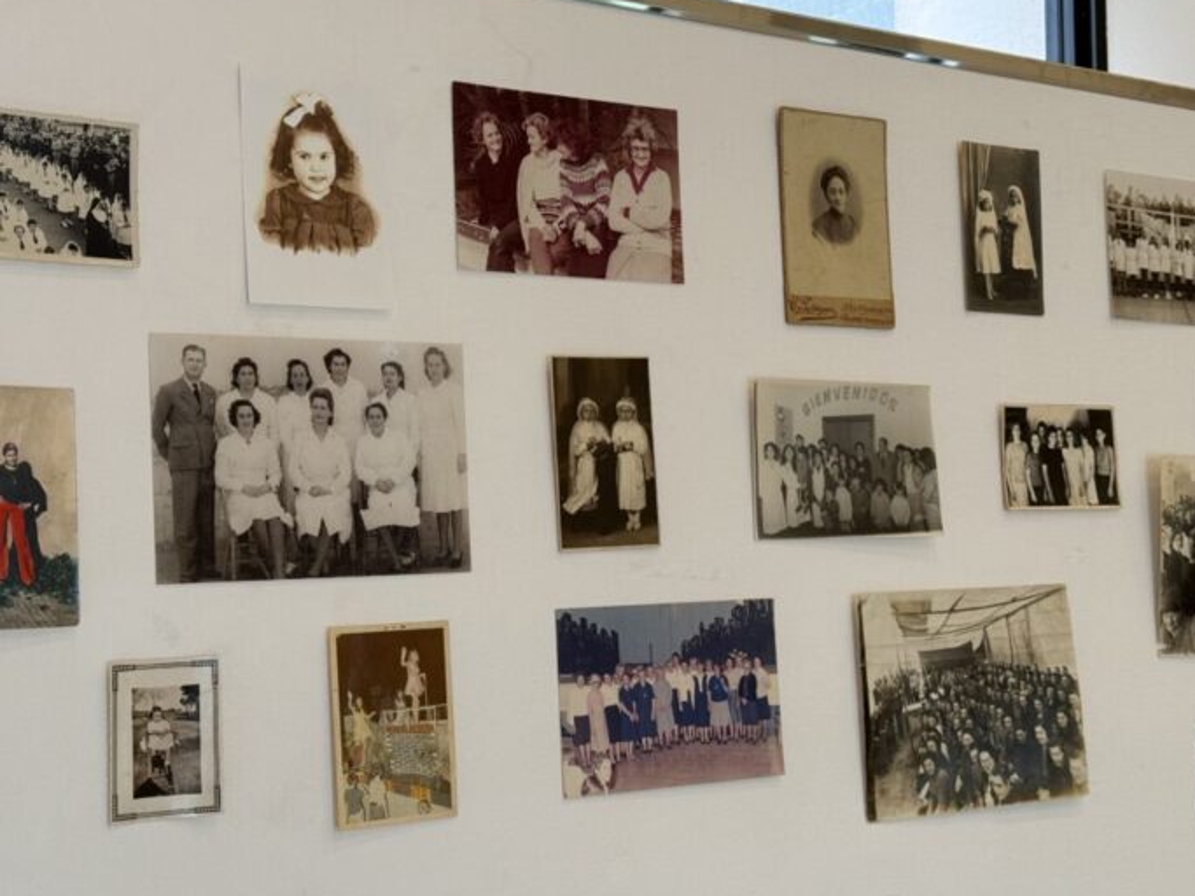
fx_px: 1864
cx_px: 532
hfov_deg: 35.5
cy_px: 453
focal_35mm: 54
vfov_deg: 27.0
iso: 80
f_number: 1.78
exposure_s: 1/50
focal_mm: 6.76
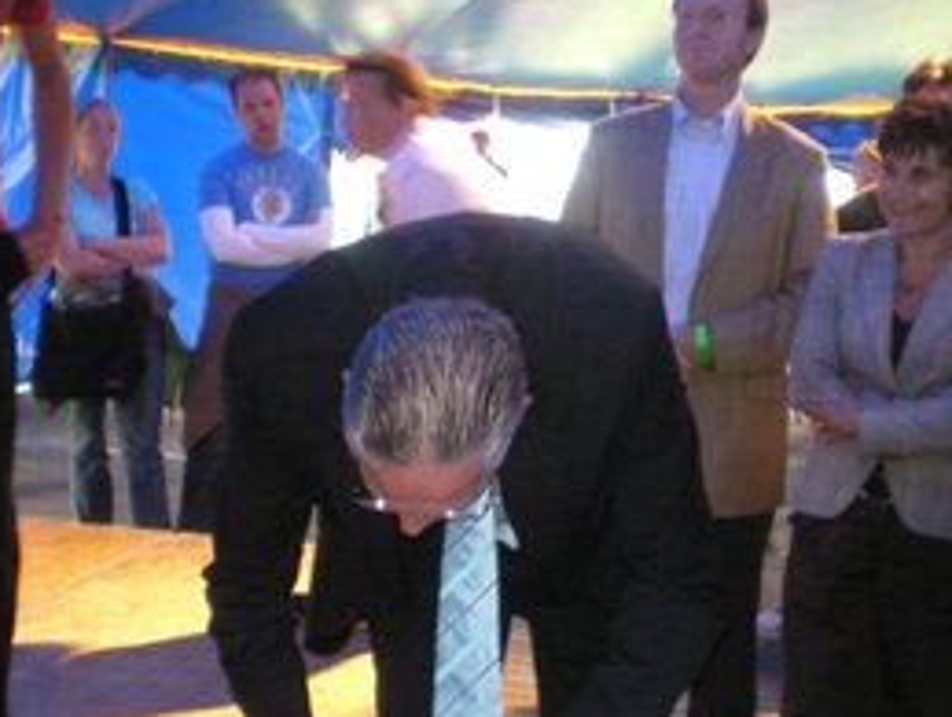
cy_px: 375
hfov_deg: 33.7
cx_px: 550
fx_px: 1570
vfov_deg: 25.7
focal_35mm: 57
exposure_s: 1/30
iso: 400
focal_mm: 6.3
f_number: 3.1
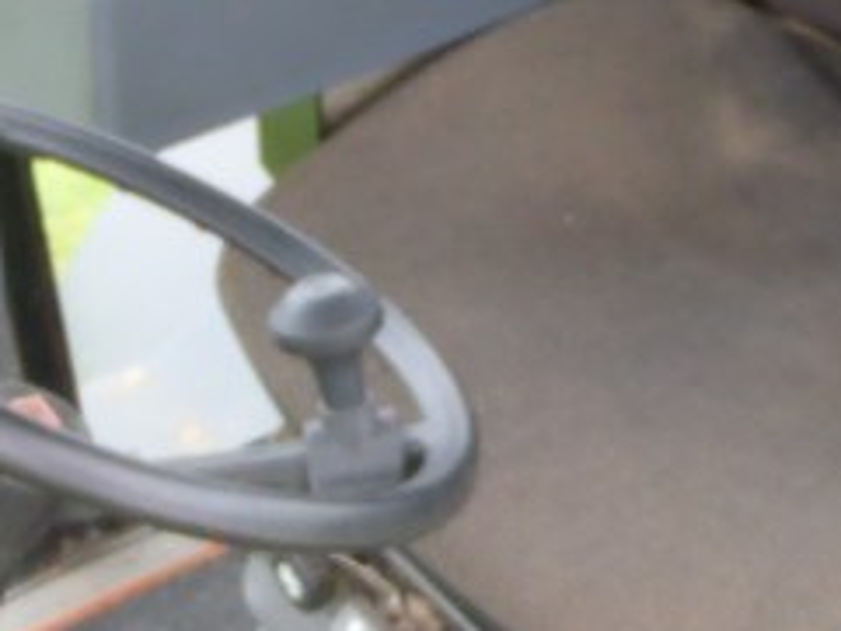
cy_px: 94
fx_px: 2261
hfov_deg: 21.0
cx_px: 251
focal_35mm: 93
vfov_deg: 15.8
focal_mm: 5
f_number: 3.5
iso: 200
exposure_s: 1/25
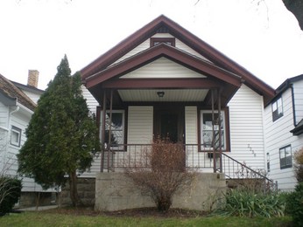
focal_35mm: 38
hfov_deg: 48.9
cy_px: 114
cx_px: 152
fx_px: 333
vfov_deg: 37.8
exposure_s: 1/120
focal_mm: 6.3
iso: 77
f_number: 3.1
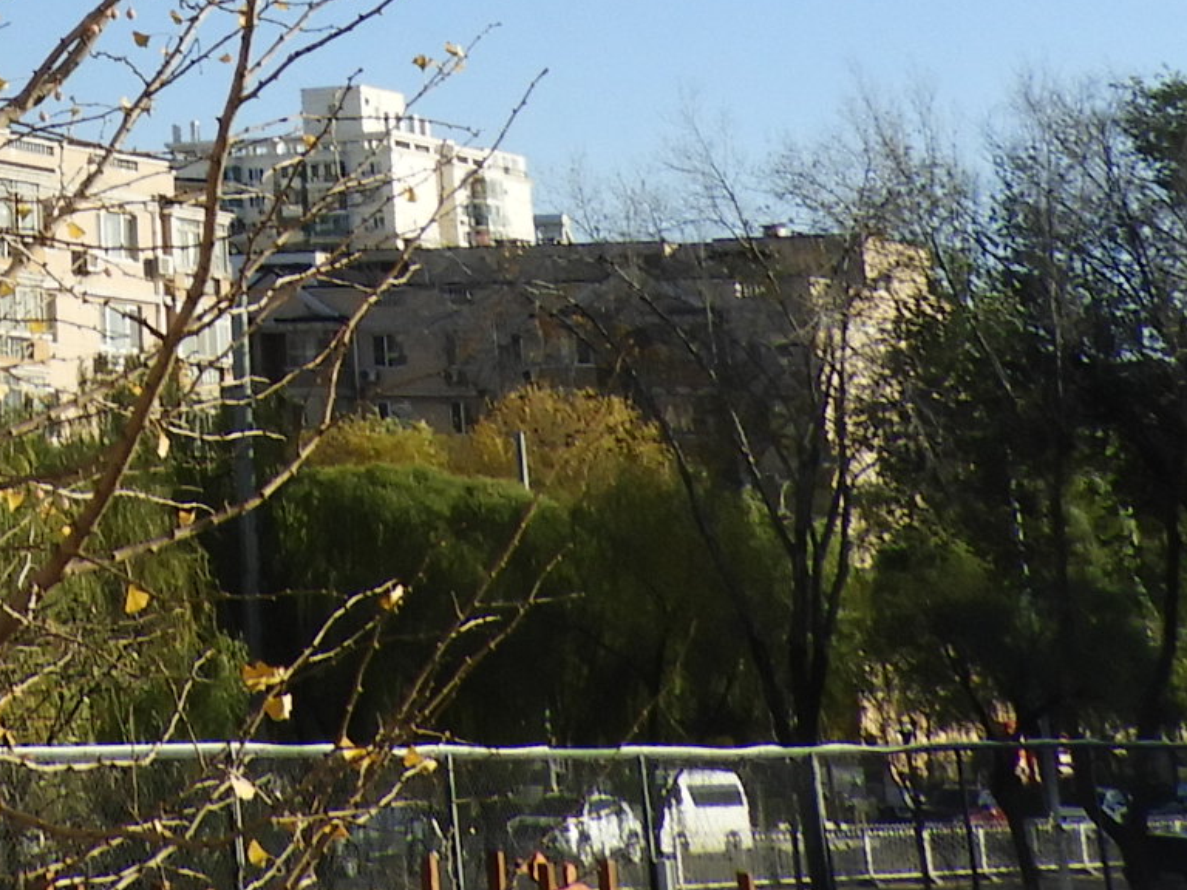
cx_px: -652
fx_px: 3498
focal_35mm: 102
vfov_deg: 12.7
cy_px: -887
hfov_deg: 17.2
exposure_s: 1/1000
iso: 100
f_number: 3.3
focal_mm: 4.3
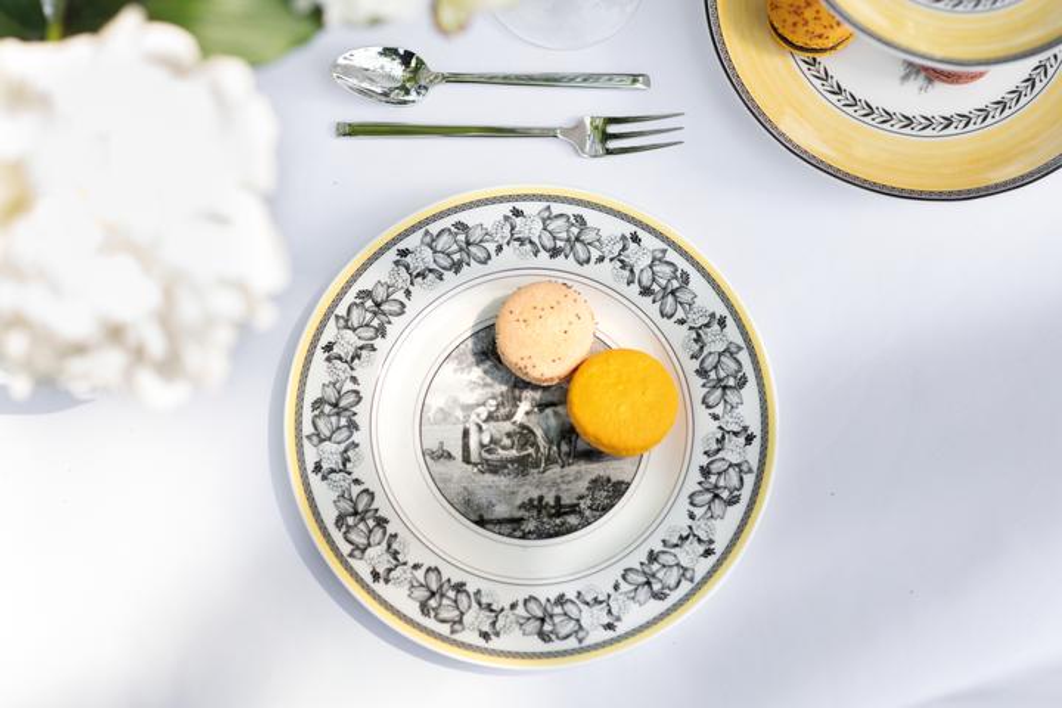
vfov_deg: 16.1
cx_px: 531
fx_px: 2507
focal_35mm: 85
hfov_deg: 23.9
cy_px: 354
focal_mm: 85
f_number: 3.5
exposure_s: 1/250
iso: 31
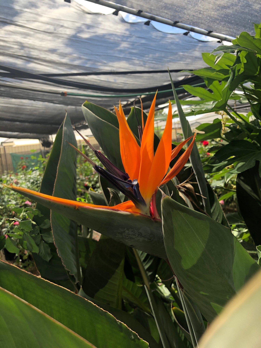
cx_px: 130
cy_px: 174
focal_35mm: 28
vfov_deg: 63.4
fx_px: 281
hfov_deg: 49.7
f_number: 1.8
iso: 20
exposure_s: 1/262
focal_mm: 4
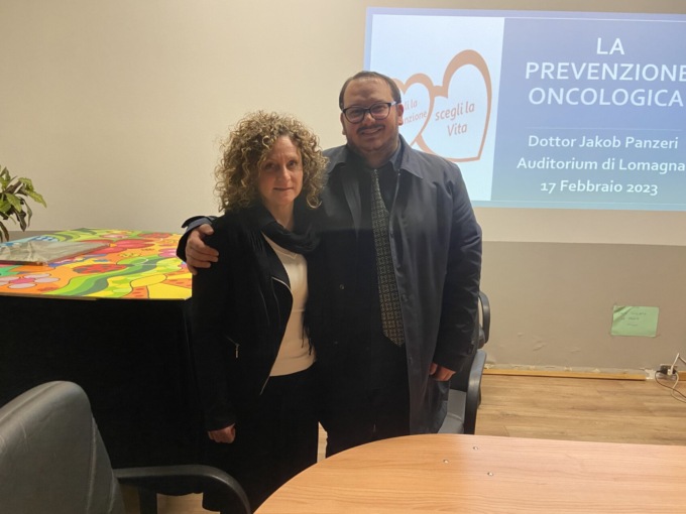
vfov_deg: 53.1
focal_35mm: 26
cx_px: 343
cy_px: 257
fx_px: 515
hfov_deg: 67.3
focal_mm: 4.25
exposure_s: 1/50
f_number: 1.8
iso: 200
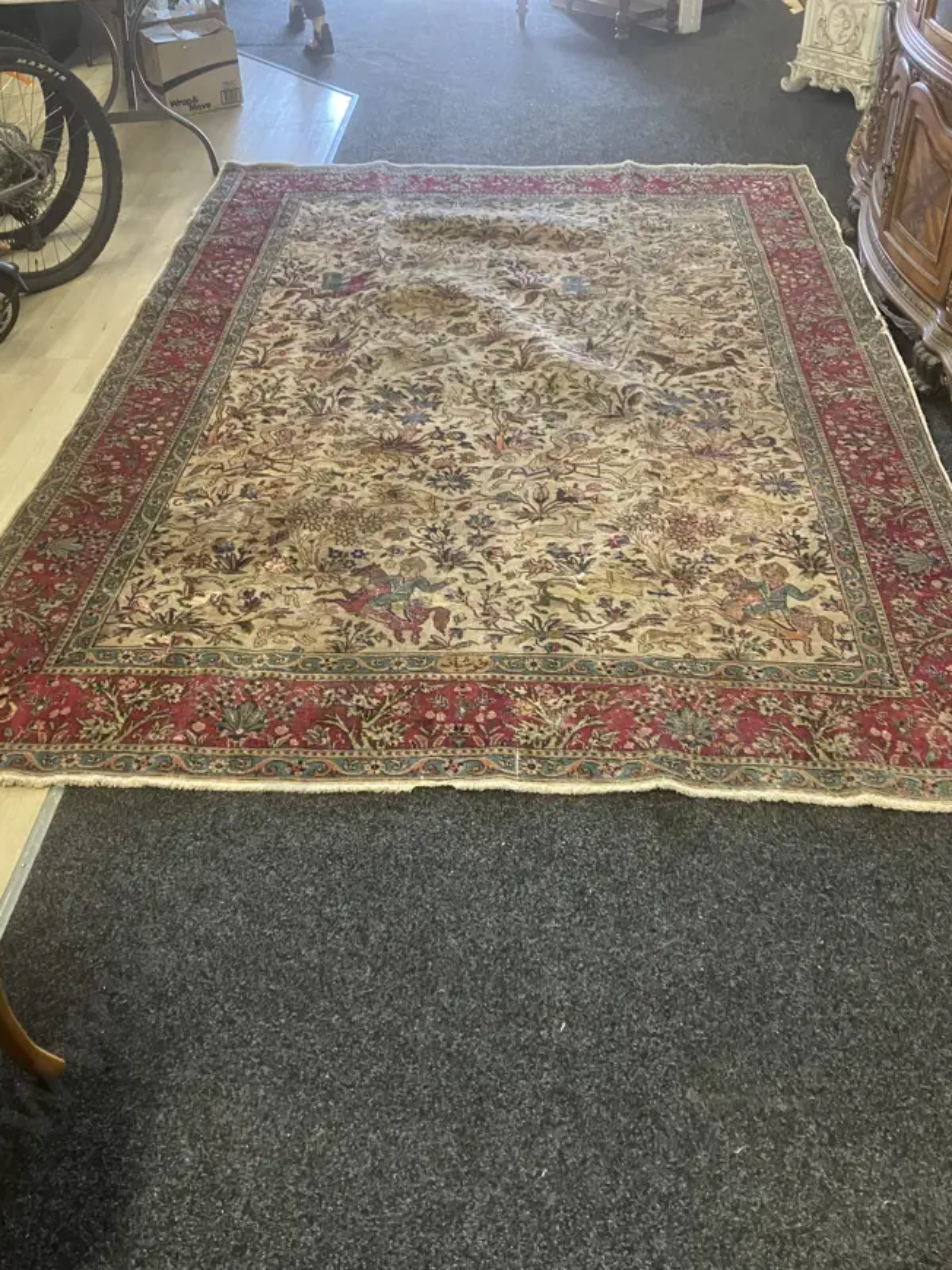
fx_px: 1210
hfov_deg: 43.0
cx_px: 461
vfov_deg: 55.1
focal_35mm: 33
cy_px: 536
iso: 160
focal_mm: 3.99
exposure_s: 1/50
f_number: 1.8
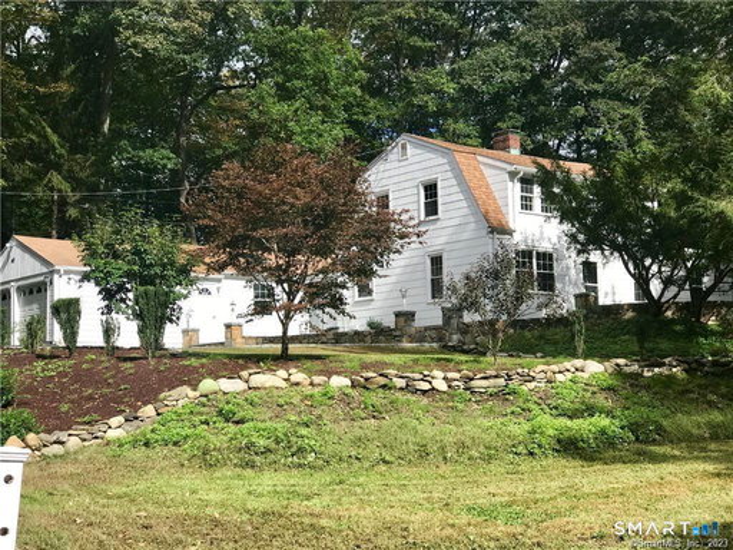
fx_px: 1207
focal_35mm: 57
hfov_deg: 33.8
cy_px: 275
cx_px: 366
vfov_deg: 25.7
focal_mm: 6.6
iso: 20
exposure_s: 1/595
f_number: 2.8
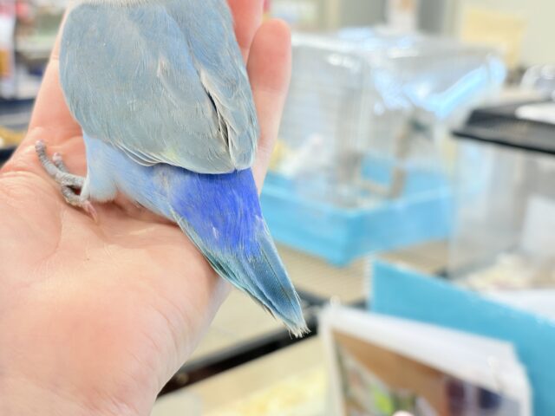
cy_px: 208
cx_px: 278
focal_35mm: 52
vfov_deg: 28.0
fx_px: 834
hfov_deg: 36.8
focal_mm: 5.96
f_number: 1.6
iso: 50
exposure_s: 1/50
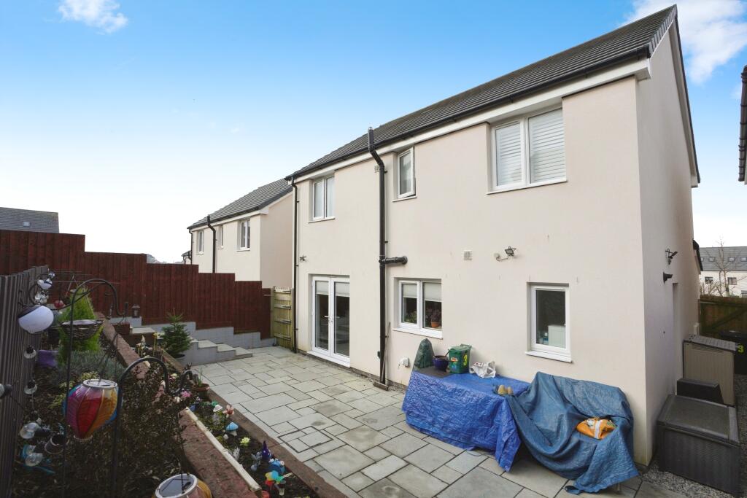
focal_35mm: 16
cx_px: 374
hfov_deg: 96.7
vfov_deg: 73.8
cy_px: 249
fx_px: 332
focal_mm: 16
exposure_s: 1/1600
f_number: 9
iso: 2000
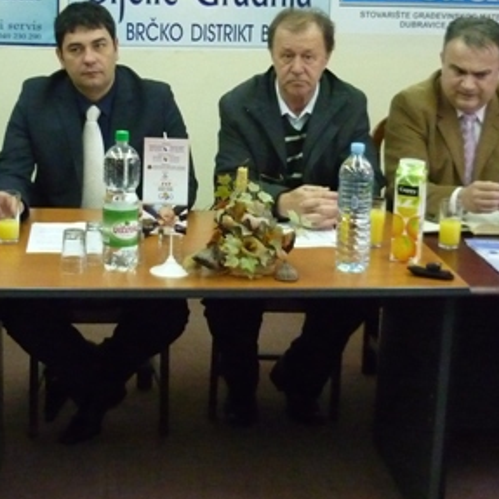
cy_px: 162
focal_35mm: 65
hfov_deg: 26.5
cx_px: 249
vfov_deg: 26.3
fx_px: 1060
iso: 800
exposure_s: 1/50
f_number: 2.8
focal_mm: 5.5
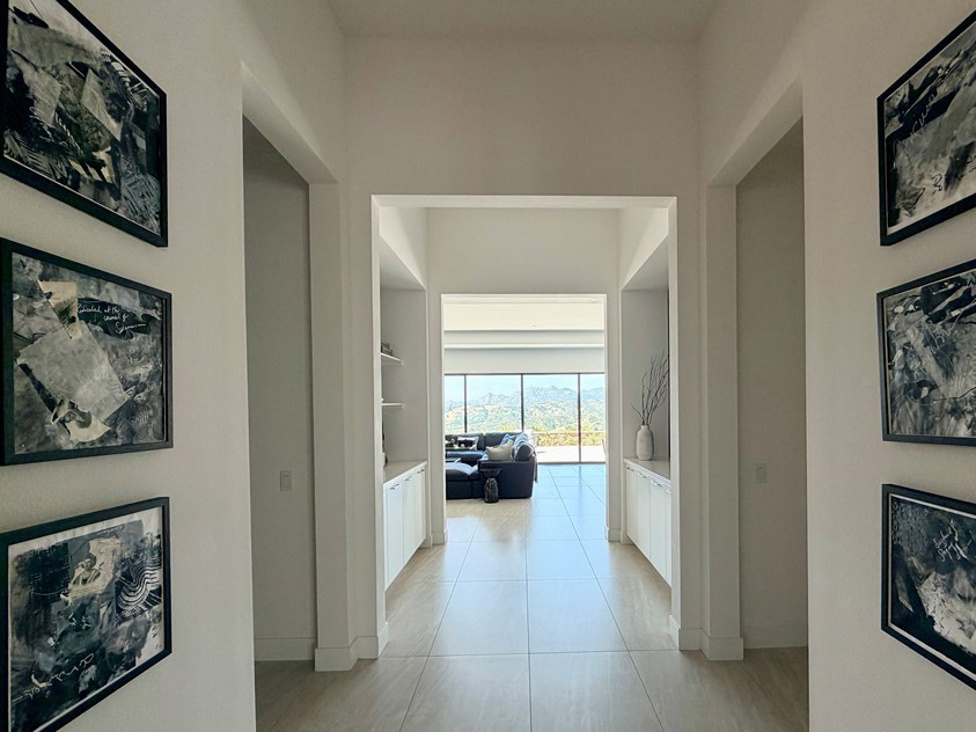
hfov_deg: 90.7
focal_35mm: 17
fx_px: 479
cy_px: 413
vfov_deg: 74.4
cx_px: 538
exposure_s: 1/120
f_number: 2.2
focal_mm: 2.22
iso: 80
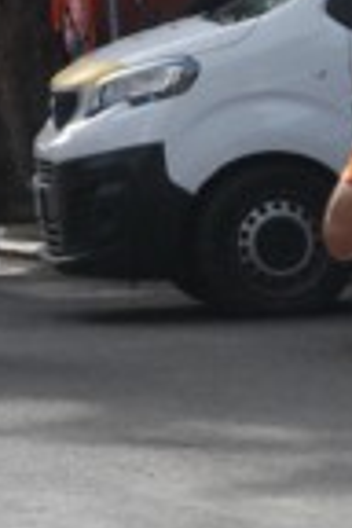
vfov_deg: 3.9
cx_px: 717
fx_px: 7818
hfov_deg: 2.6
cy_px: 466
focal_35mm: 533
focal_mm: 85
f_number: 5.6
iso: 1000
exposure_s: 1/1600
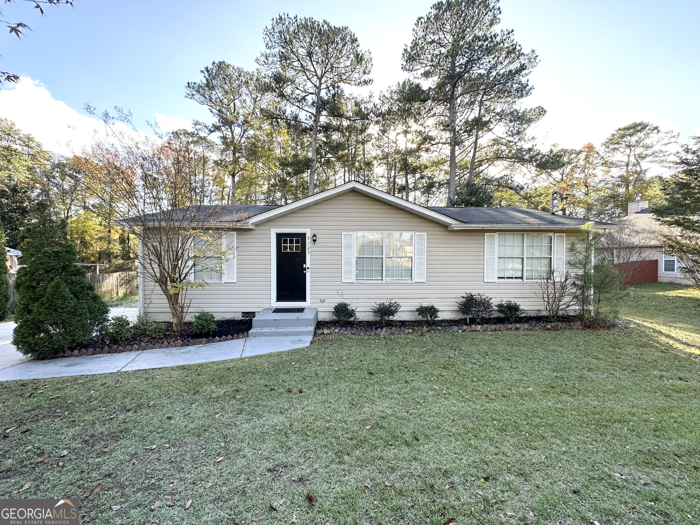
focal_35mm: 14
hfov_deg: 102.1
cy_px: 262
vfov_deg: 85.7
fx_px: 283
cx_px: 350
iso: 40
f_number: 2.2
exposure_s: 1/195
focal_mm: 2.22
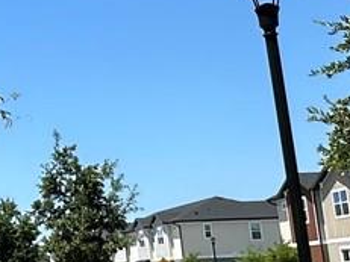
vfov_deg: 15.2
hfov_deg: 17.9
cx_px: -188
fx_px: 980
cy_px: 62
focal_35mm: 97
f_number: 2.2
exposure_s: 1/1642
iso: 40
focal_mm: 2.22
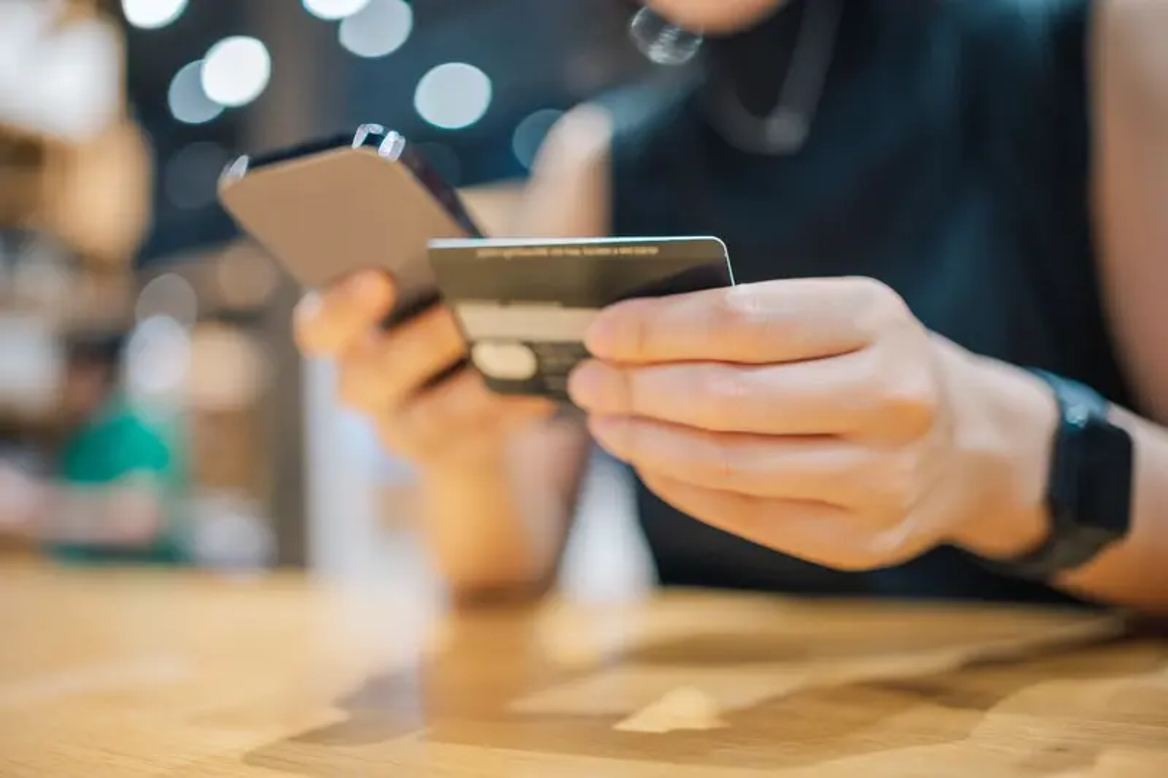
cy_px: 389
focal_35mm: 35
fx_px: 1135
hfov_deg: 54.4
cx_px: 584
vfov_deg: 37.8
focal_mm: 35
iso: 280
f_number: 1.8
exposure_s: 1/200
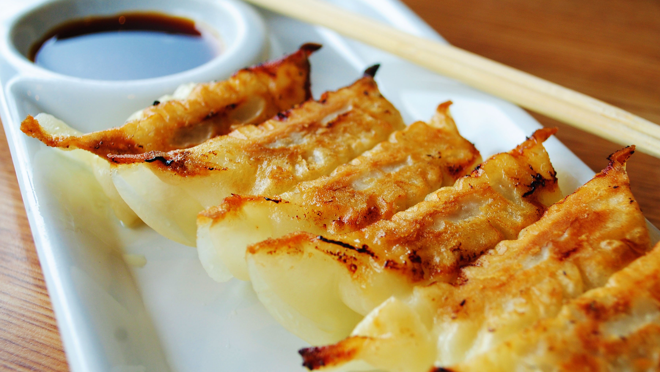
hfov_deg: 36.0
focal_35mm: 58
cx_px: 343
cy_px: 194
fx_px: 1015
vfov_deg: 20.7
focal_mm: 32
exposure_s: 1/125
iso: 200
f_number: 5.6
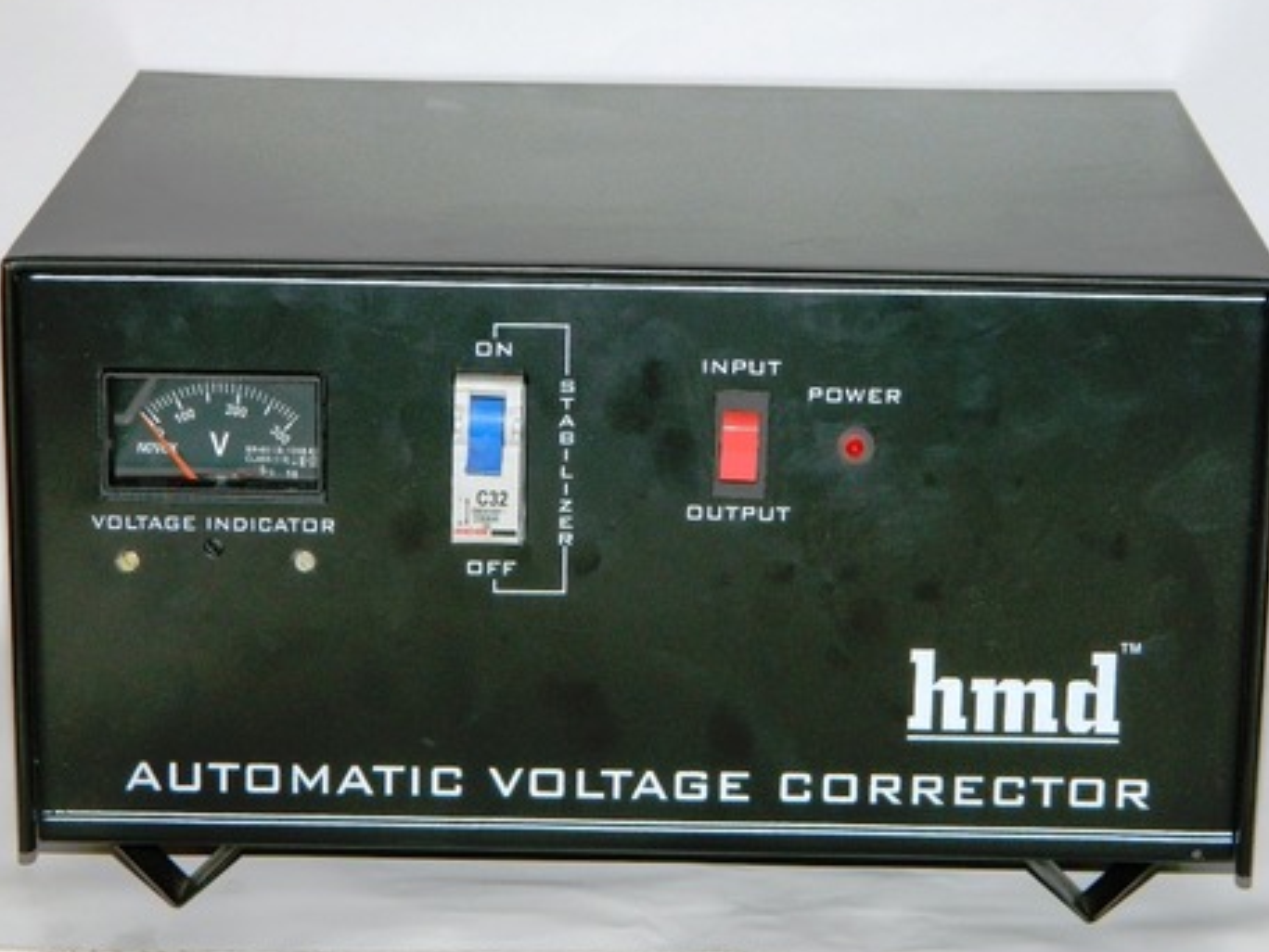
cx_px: 640
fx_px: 4143
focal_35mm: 113
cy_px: 480
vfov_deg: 13.1
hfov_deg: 17.4
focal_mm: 18.6
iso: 200
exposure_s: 1/60
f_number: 4.5
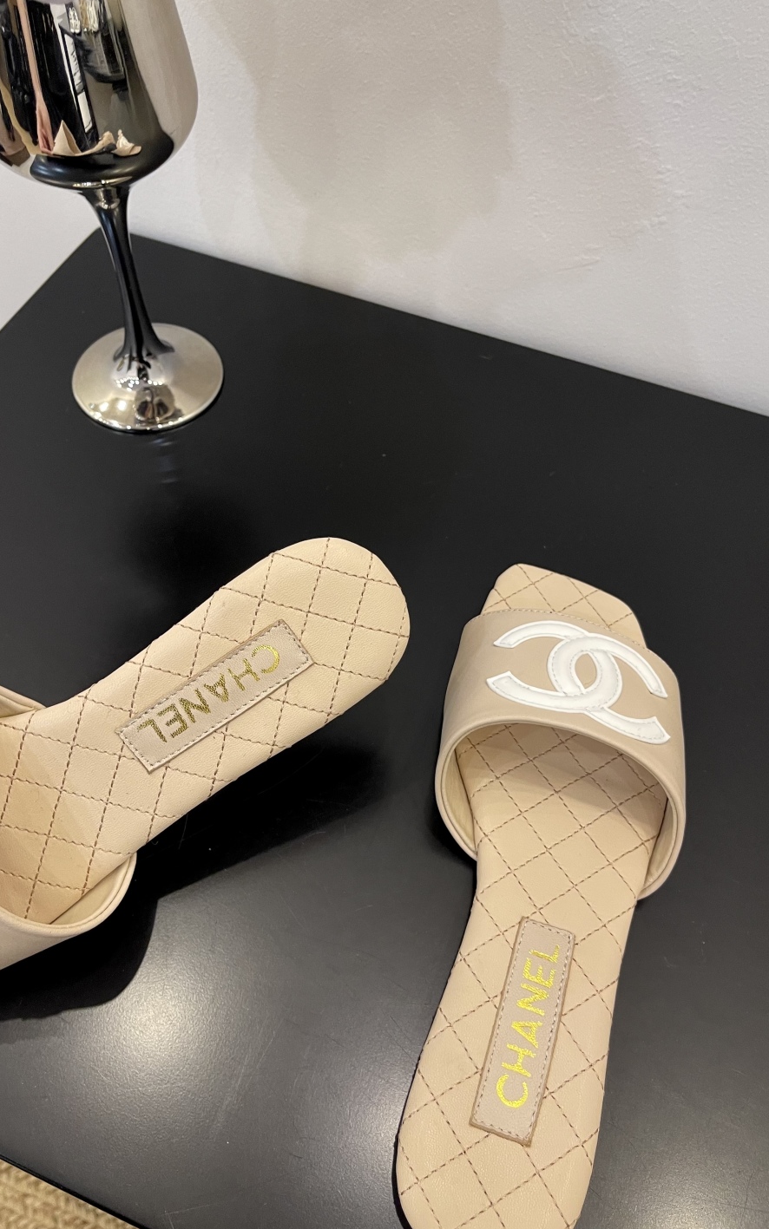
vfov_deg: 66.5
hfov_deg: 44.6
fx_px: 939
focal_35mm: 28
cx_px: 385
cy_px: 611
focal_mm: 5.1
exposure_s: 1/60
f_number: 1.6
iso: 160
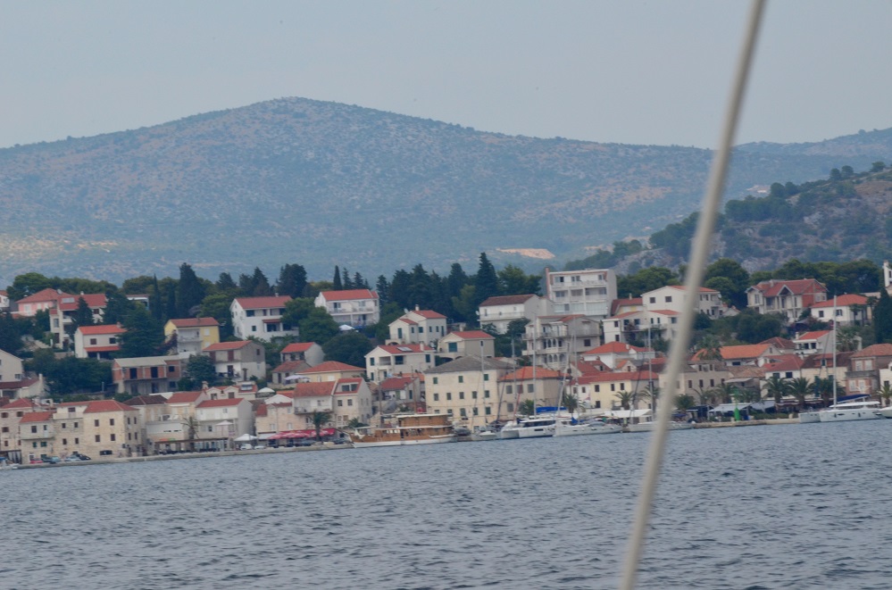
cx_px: 446
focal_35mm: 232
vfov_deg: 5.9
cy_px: 295
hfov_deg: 8.9
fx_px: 5747
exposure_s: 1/60
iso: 640
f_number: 36
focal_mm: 155
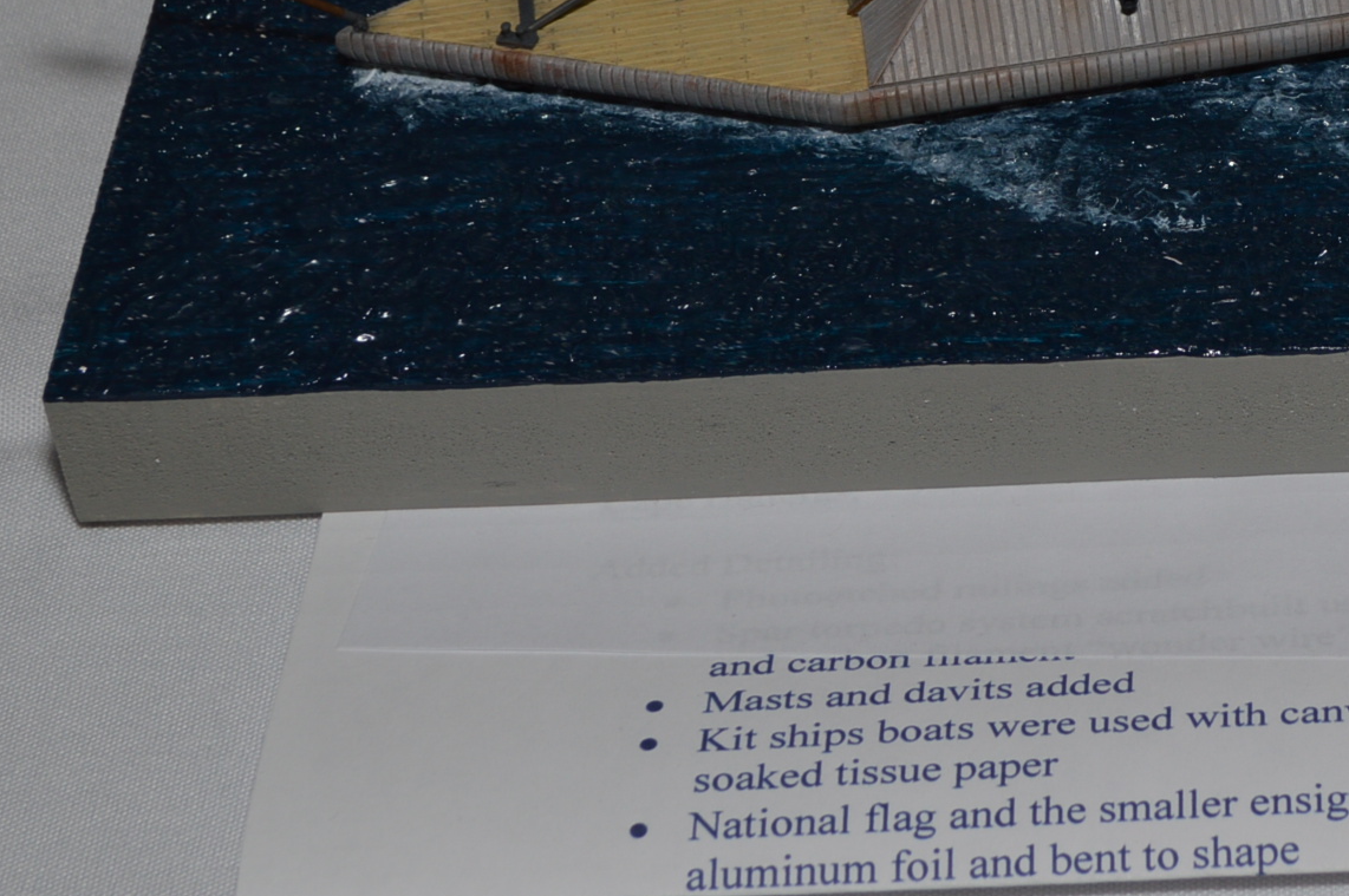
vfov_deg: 9.8
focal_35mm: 138
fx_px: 5178
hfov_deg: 14.4
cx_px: 1579
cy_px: -87
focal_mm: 35
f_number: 8
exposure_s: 1/60
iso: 100
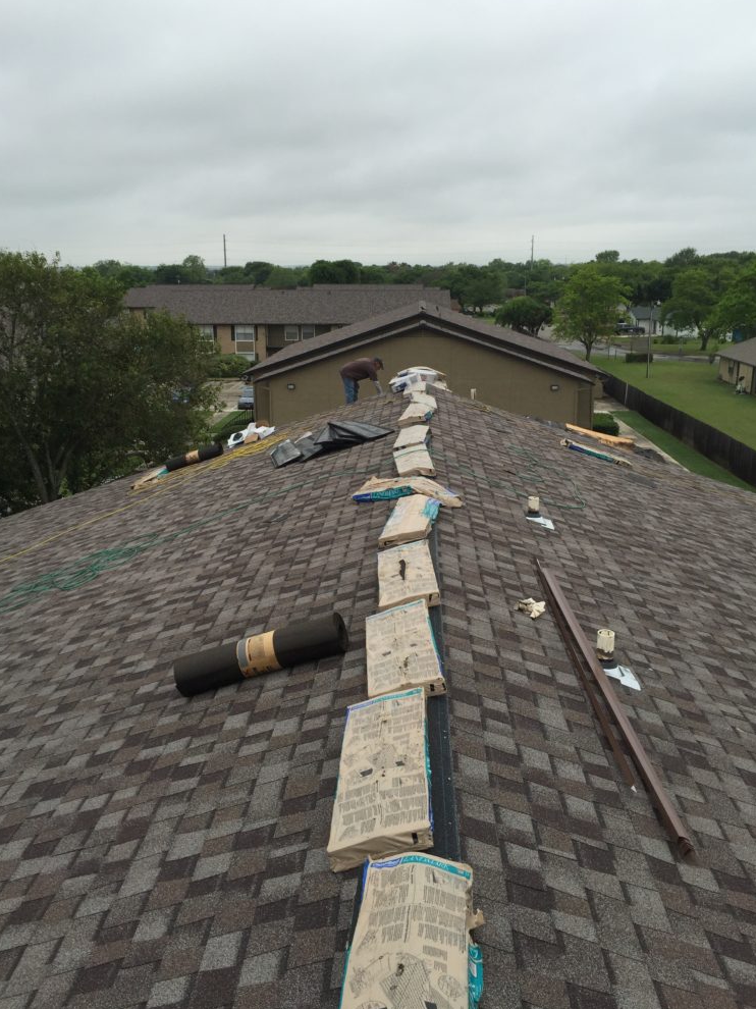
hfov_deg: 46.8
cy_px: 492
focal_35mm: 30
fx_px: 874
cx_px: 369
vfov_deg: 60.0
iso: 32
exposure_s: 1/573
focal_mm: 4.15
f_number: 2.2
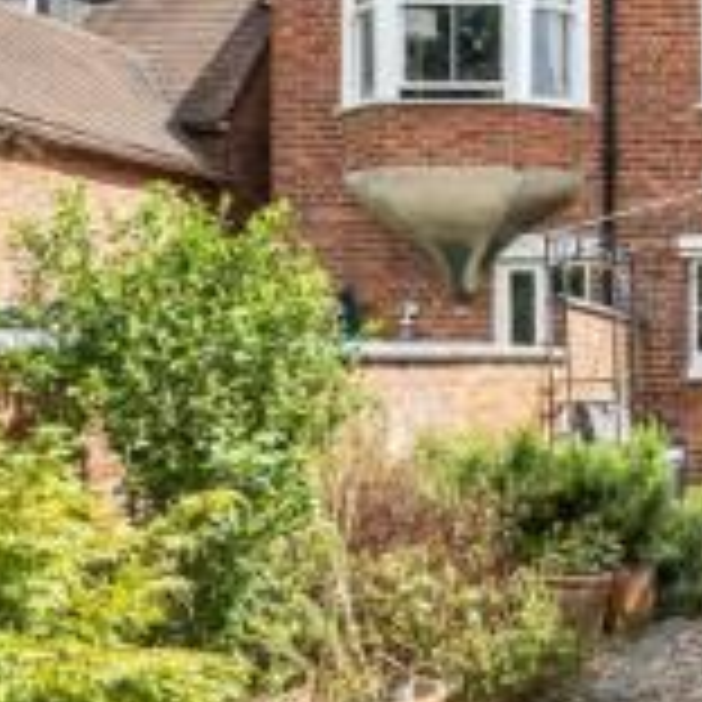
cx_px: 1022
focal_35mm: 64
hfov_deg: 22.5
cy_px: 295
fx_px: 1468
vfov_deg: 26.9
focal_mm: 18
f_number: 8
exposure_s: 1/1000
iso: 500
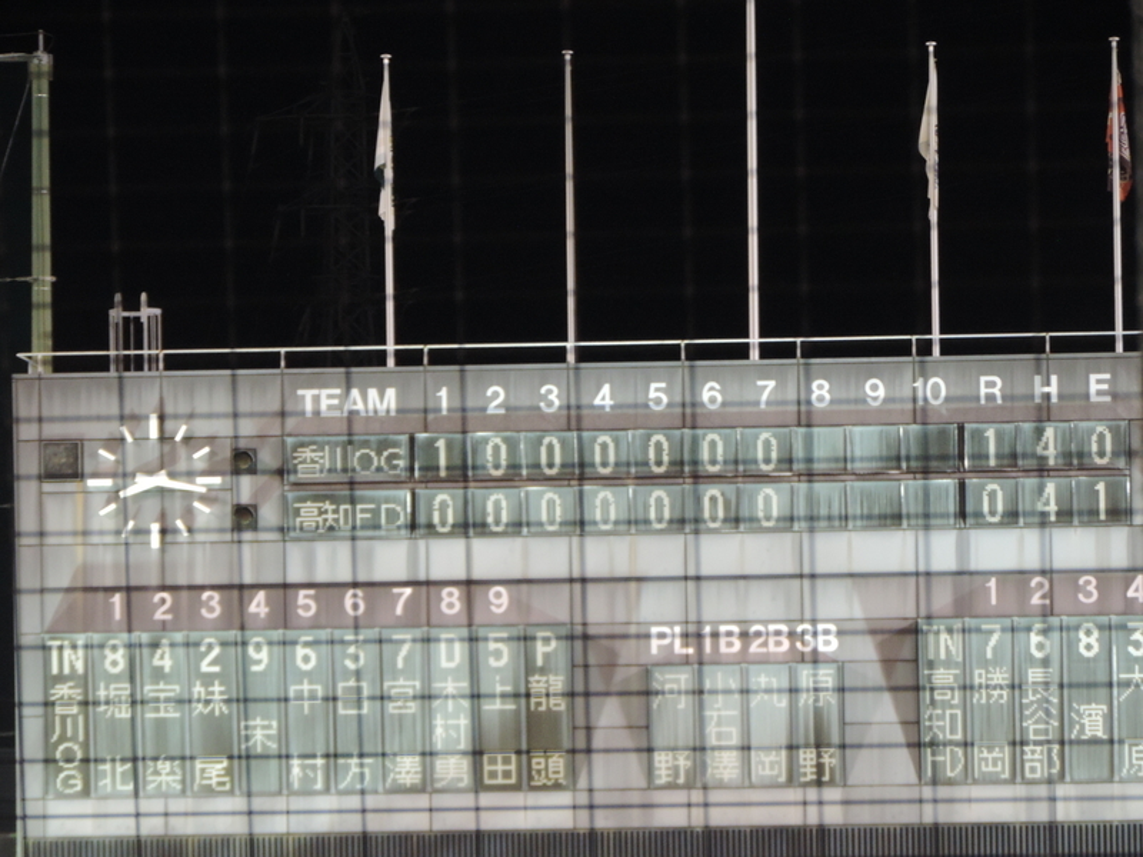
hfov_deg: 6.6
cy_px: 428
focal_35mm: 300
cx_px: 572
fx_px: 9906
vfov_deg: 5.0
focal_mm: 53.5
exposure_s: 1/15
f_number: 4.8
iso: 800
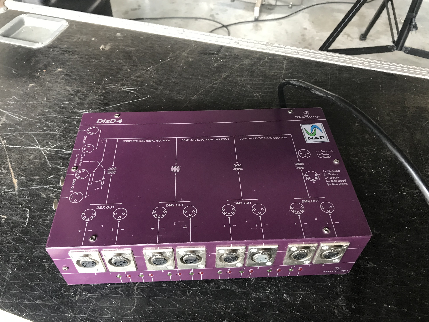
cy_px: 157
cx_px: 210
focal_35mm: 29
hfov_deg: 61.7
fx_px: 359
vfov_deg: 48.2
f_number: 1.8
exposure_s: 1/17
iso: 40
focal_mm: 3.99
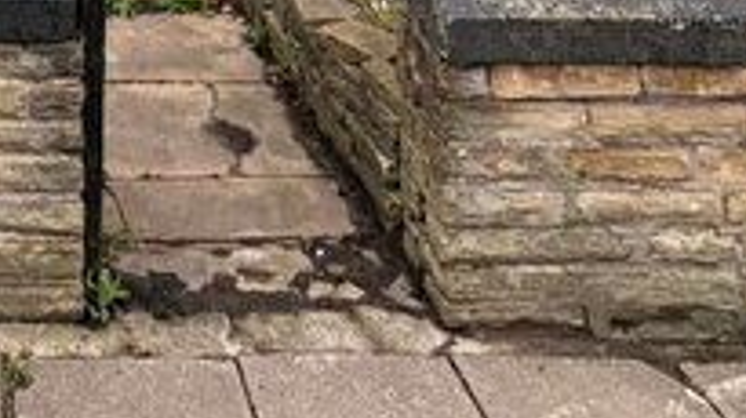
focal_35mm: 52
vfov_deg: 16.1
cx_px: -22
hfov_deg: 35.5
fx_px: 1028
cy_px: -478
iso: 40
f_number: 2.2
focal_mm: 2.22
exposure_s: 1/266
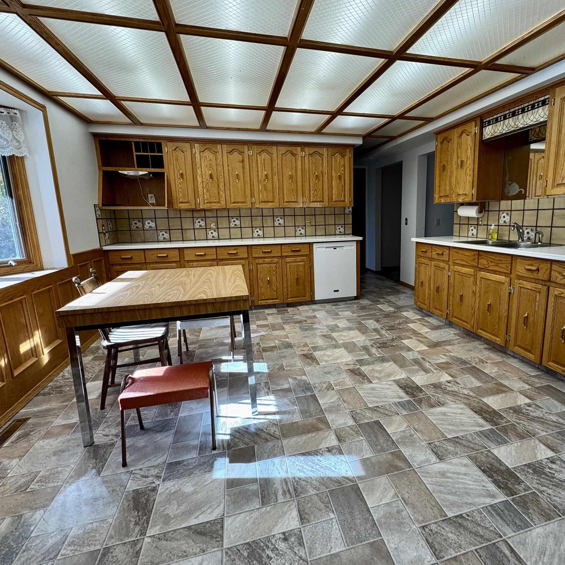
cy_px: 275
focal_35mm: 18
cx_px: 329
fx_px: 332
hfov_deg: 80.1
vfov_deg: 80.7
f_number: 2.2
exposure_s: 1/124
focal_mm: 2.22
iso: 100
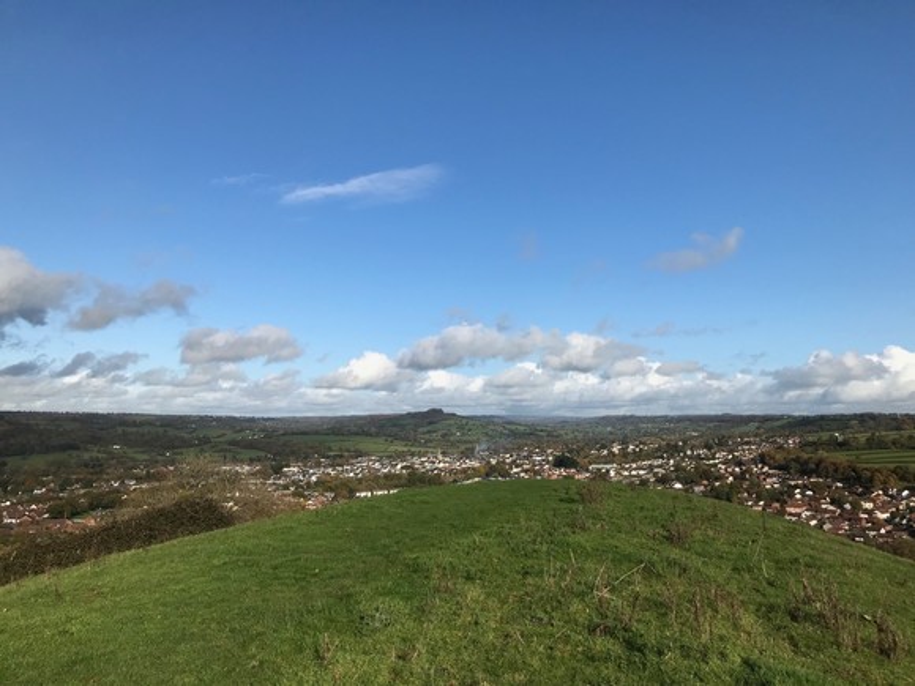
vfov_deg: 49.7
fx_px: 740
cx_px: 458
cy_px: 343
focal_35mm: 28
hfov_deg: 63.4
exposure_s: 1/3300
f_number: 1.8
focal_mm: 3.99
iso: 20
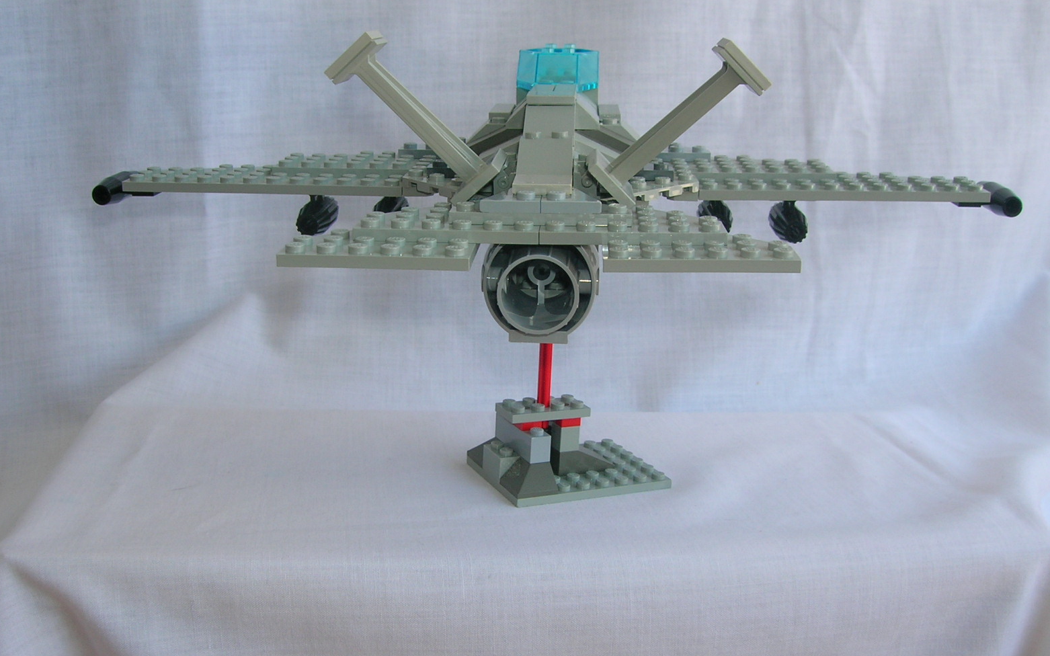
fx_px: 1087
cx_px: 522
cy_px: 333
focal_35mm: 38
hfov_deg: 51.5
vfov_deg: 33.6
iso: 50
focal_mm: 5.8
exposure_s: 1/48.5
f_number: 4.9
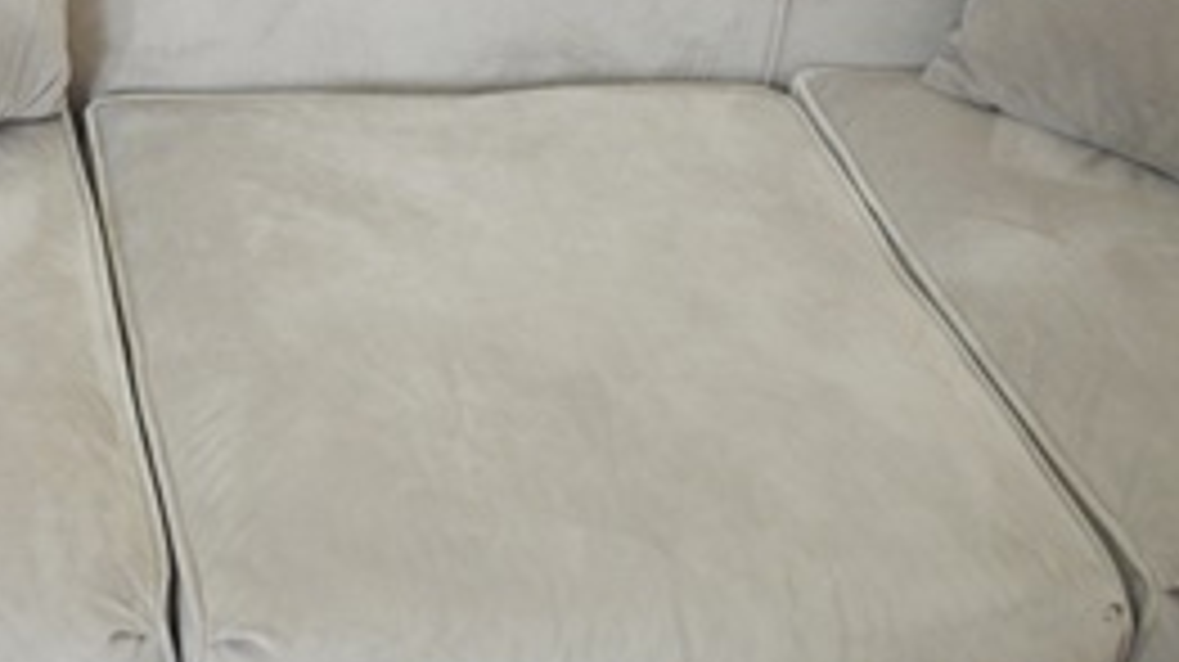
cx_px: -54
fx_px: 2250
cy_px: 45
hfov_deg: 27.4
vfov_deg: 16.5
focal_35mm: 72
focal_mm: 20
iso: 1400
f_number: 3.8
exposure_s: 1/30
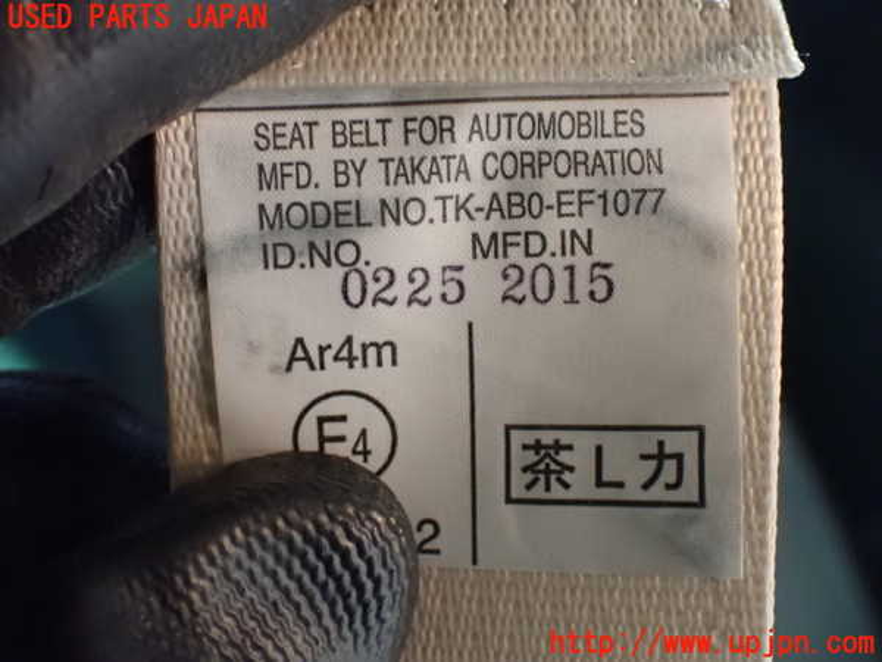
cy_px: 331
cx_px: 441
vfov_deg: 29.1
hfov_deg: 38.2
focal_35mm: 50
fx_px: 1274
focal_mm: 9.01
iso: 1600
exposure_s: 1/25
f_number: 3.2
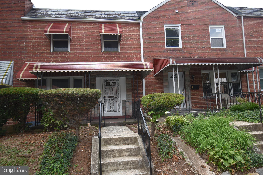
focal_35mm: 26
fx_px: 186
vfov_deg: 50.4
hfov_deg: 70.4
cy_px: 88
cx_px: 132
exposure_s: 1/250
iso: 200
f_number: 6.3
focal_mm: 17
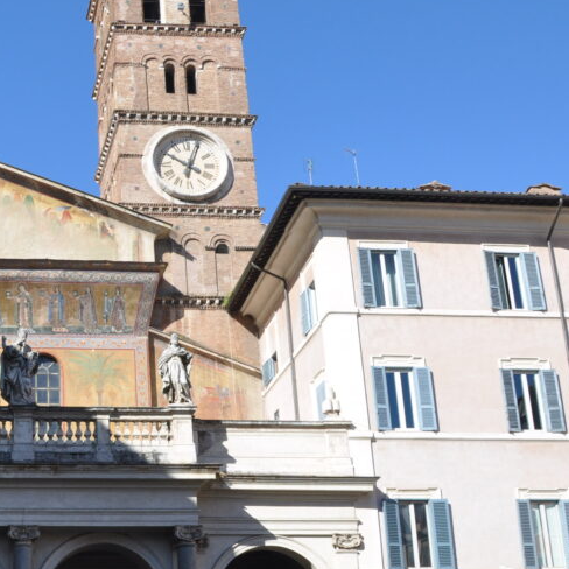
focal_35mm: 55
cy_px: 390
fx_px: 1023
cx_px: -13
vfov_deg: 30.8
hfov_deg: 28.9
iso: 200
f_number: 11
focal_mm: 18
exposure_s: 1/125
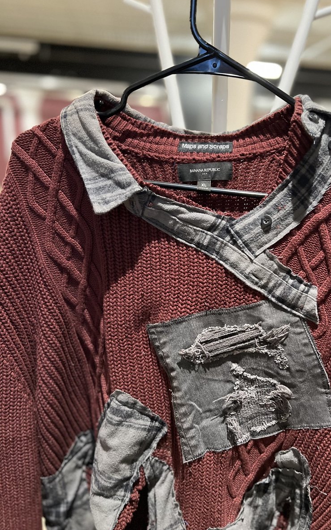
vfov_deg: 66.5
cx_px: 201
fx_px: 404
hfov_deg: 44.3
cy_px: 263
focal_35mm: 28
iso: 500
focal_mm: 5.7
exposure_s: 1/40
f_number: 1.5
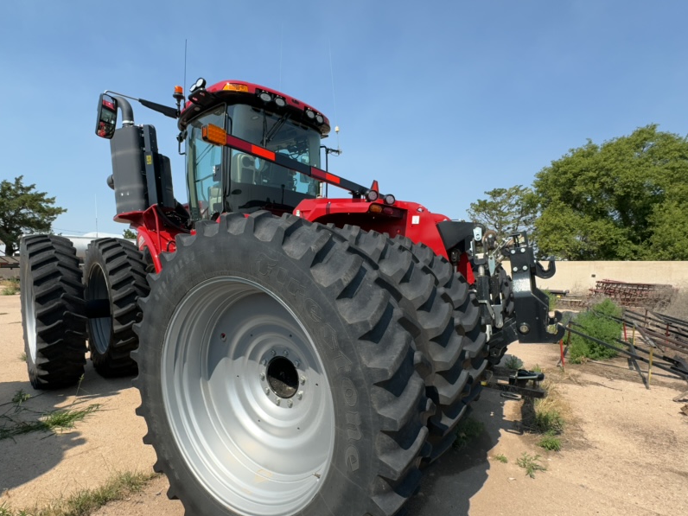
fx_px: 358
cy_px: 297
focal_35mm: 18
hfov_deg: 87.7
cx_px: 324
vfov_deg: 71.2
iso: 40
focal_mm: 2.22
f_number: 2.2
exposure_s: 1/1221
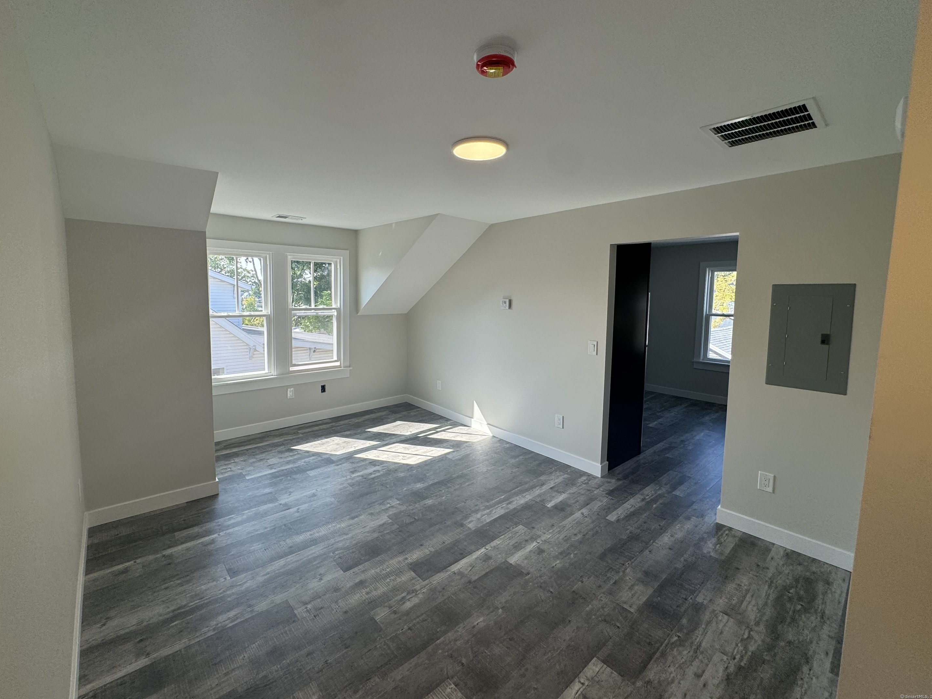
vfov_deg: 81.6
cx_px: 455
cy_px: 326
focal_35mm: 15
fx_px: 404
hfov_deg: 98.2
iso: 40
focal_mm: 2.22
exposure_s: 1/174
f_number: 2.2
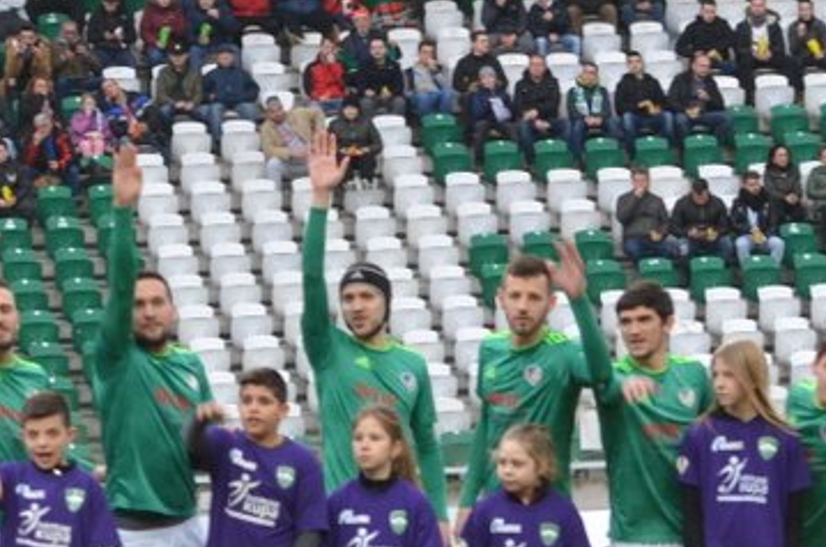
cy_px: 640
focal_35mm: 351
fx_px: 8039
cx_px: 163
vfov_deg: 3.9
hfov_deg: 5.9
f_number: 5.6
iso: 400
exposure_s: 1/125
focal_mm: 70
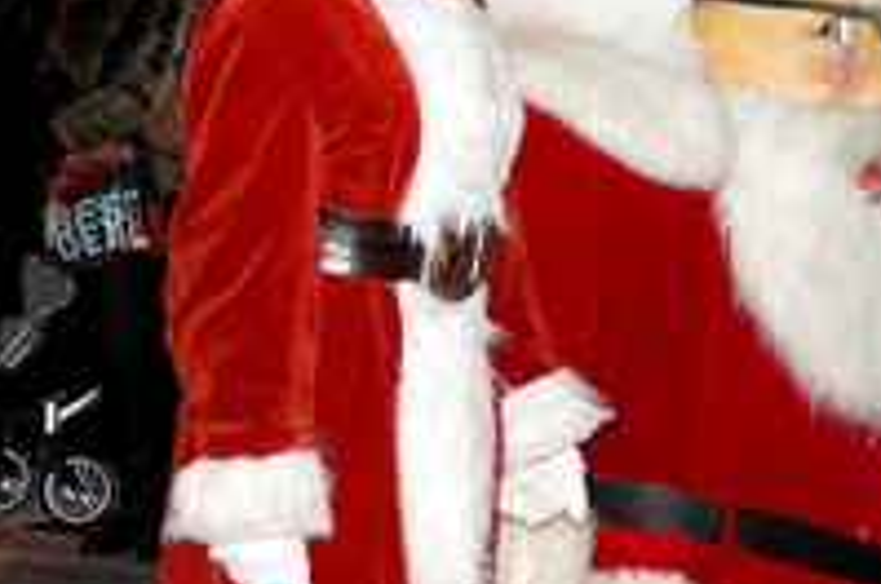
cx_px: 863
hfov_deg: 14.9
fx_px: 3323
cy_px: 296
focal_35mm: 136
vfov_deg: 10.1
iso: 1000
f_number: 4
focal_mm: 30
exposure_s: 1/60
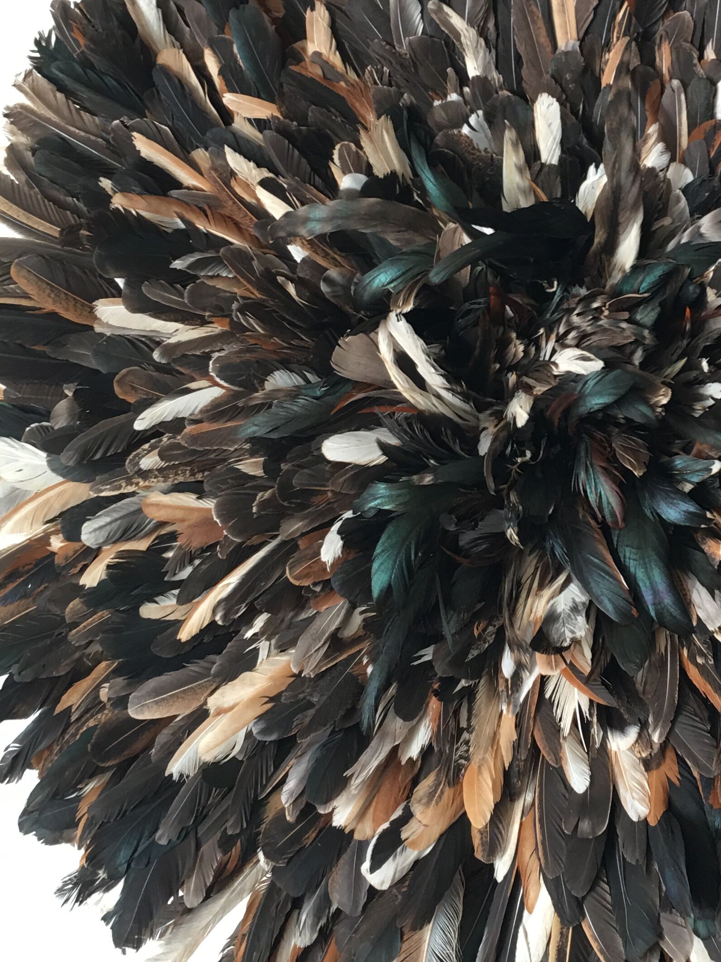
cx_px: 590
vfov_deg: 34.8
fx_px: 1528
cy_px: 375
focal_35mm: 55
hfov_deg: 26.0
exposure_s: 1/17
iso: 32
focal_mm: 4.15
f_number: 2.2
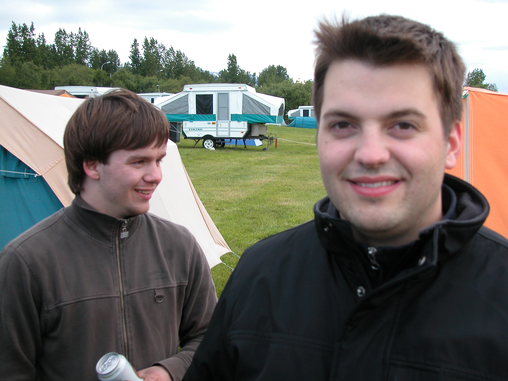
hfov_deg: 38.9
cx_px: 254
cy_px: 190
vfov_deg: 29.7
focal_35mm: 49
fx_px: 719
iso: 100
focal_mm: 12.4
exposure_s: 1/106
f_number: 3.8
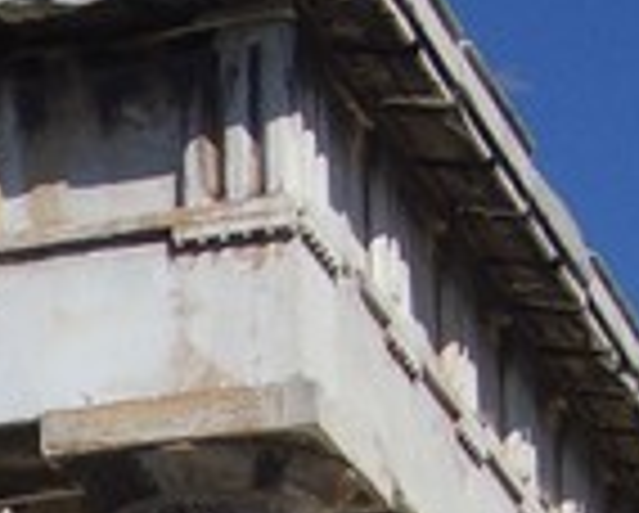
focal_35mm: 192
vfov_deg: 7.8
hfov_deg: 9.5
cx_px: -531
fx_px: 3636
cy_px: 945
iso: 50
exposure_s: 1/800
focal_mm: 5.8
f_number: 4.3
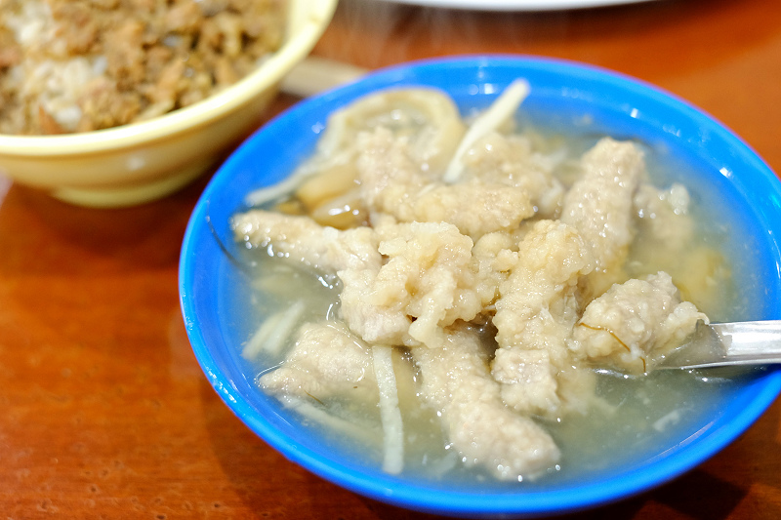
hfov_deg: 37.5
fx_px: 1149
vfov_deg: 25.5
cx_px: 390
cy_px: 260
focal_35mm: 53
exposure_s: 1/42
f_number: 2.8
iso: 1600
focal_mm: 35
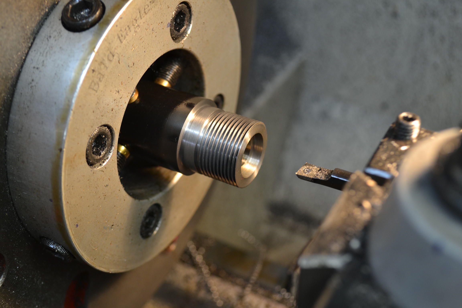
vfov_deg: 25.1
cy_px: 154
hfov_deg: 36.9
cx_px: 231
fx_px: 693
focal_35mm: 54
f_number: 5
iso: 400
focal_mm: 36
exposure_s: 1/25
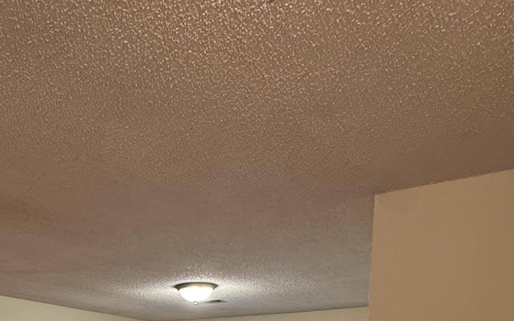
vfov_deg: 26.3
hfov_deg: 48.9
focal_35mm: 39
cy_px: 447
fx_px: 546
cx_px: 144
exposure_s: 1/60
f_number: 2.2
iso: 200
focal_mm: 2.22
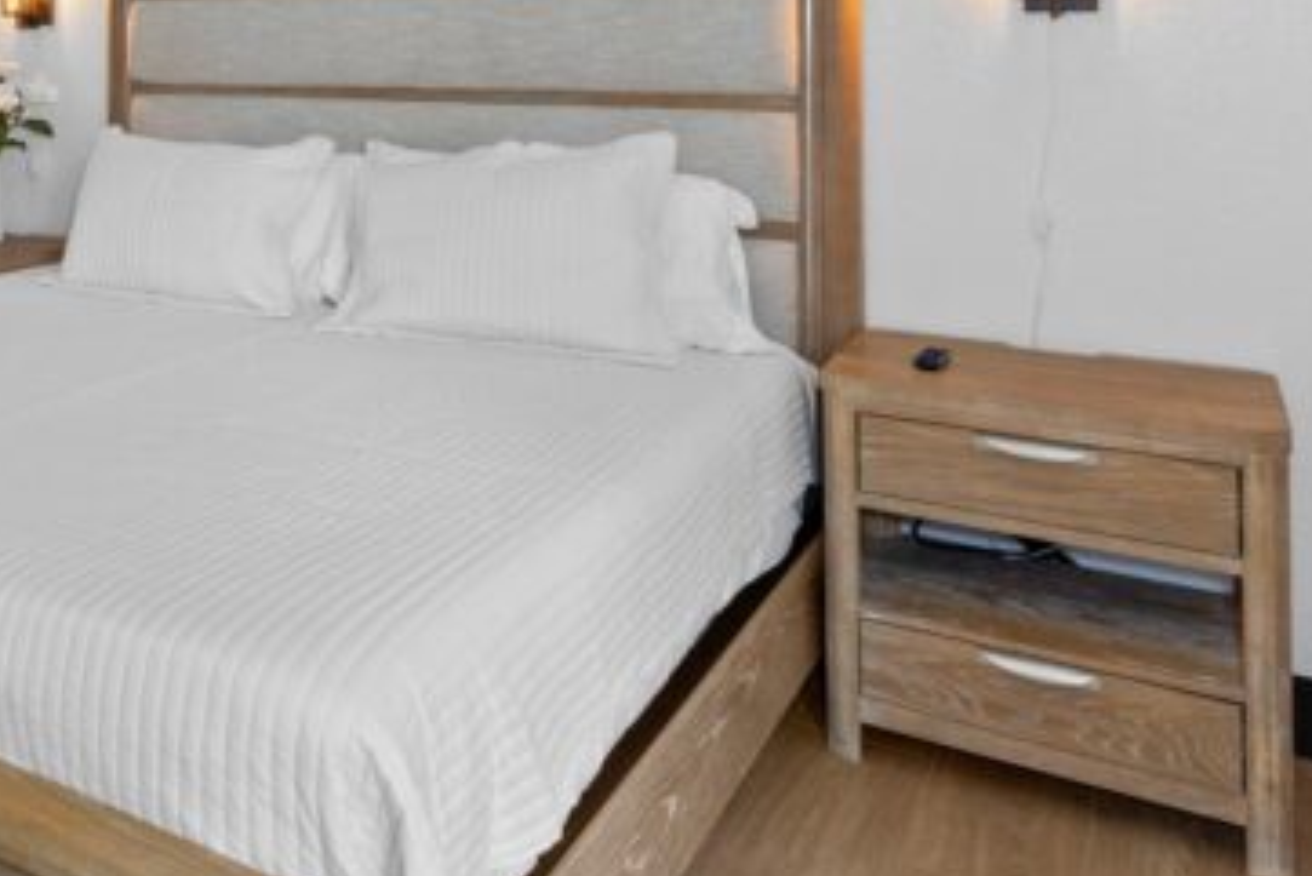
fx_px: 1278
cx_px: 145
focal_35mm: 35
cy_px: 84
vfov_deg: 35.5
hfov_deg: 48.9
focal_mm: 11
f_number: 8
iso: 320
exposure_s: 1/2
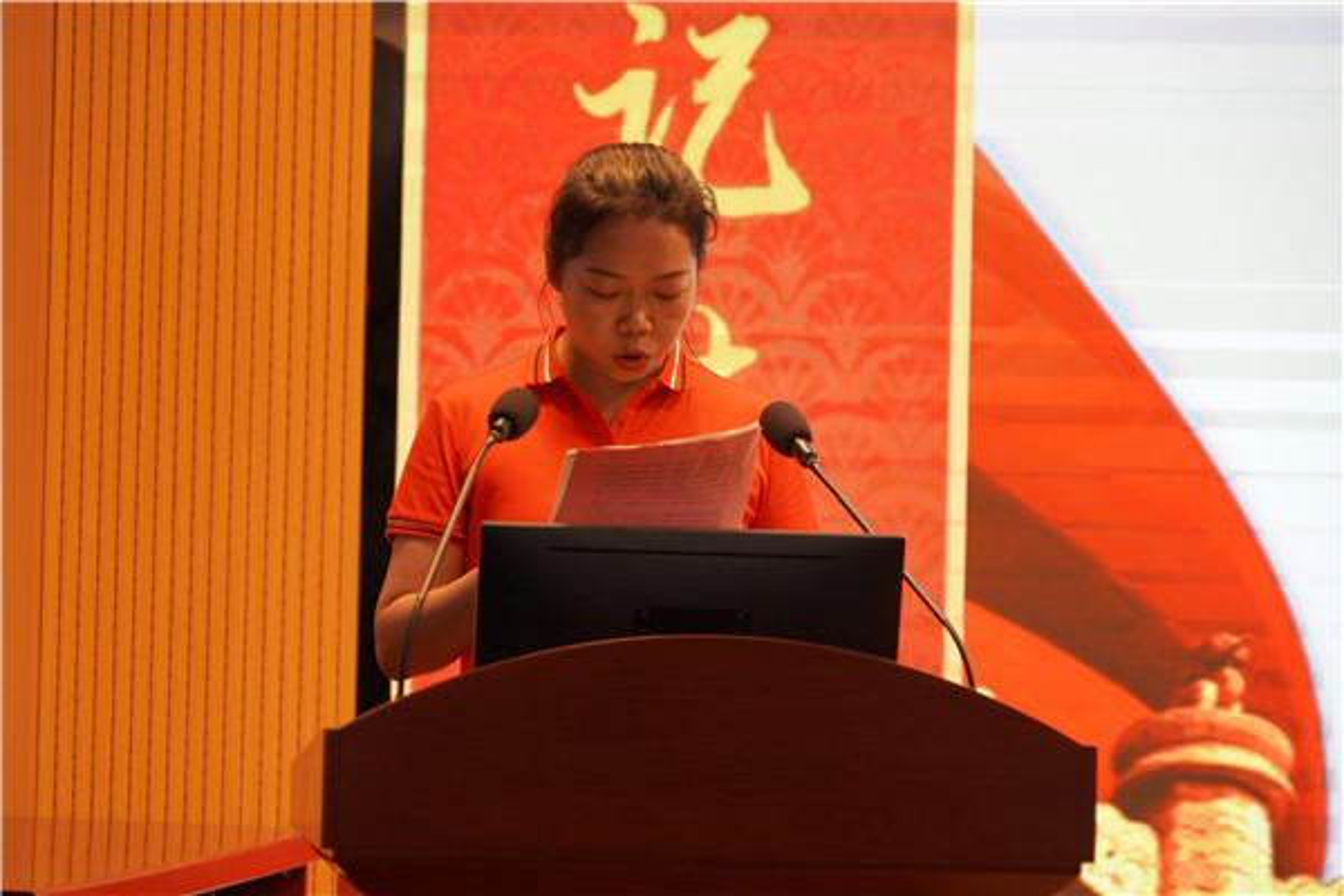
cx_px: 672
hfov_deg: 14.1
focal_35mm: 146
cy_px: 448
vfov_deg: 9.4
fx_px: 5450
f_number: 6.3
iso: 2000
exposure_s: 1/160
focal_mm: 146
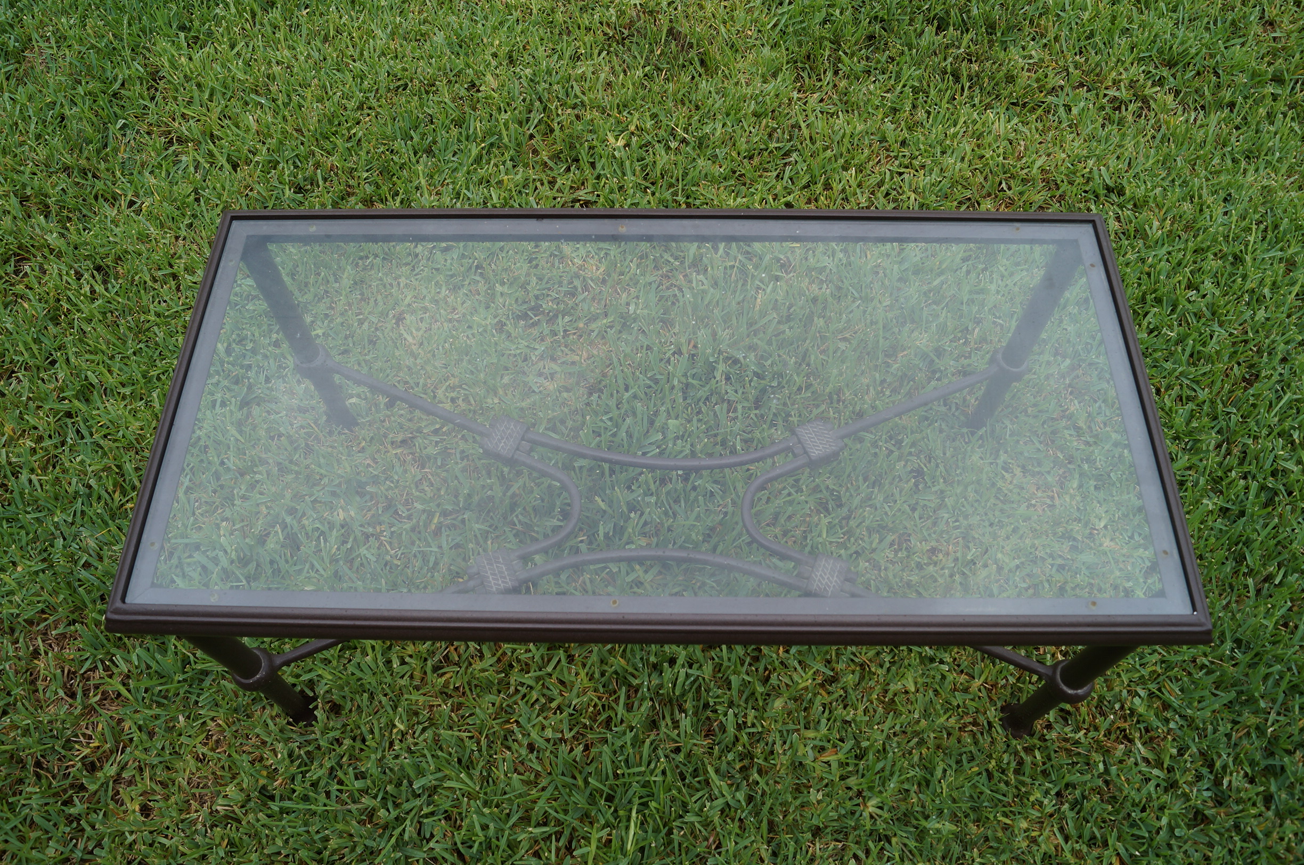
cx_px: 652
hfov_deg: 67.5
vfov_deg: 47.8
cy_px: 432
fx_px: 976
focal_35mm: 27
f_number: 8
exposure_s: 1/250
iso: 100
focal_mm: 18
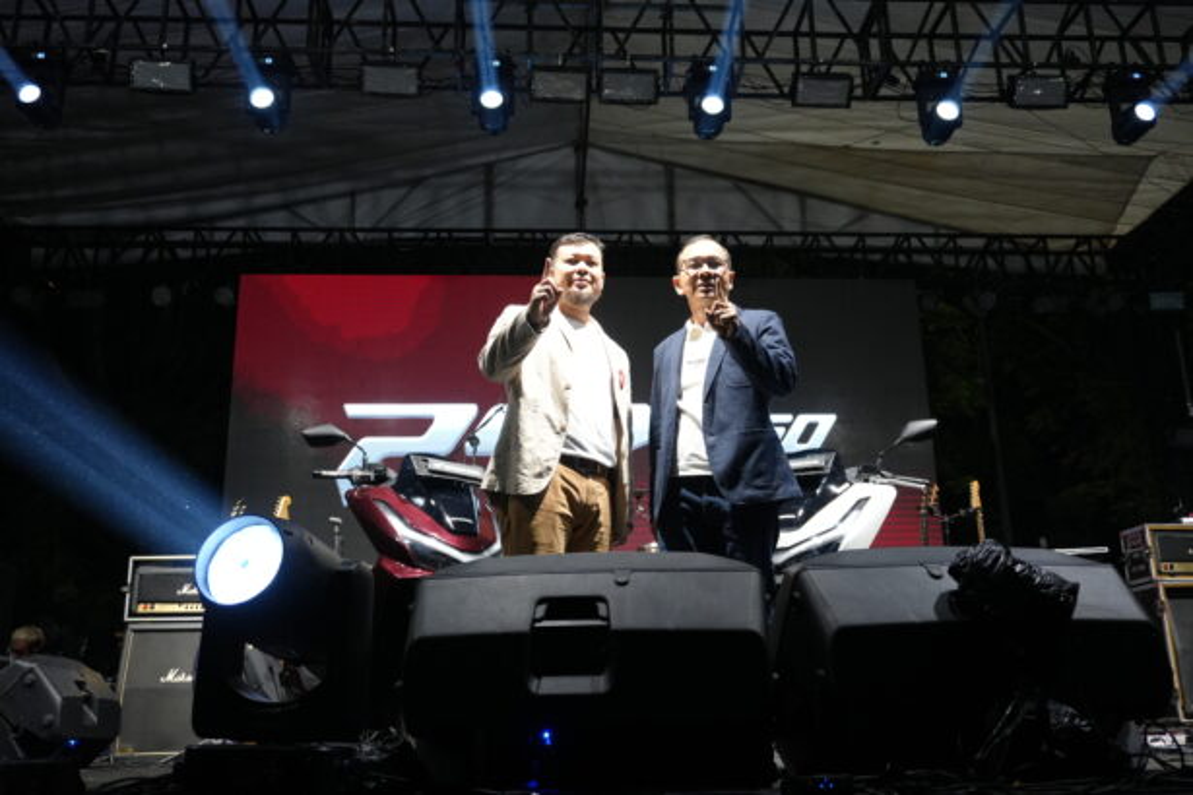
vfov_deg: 40.0
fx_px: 1093
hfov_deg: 57.2
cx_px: 596
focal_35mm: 33
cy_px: 398
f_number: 4
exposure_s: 1/160
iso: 1600
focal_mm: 22
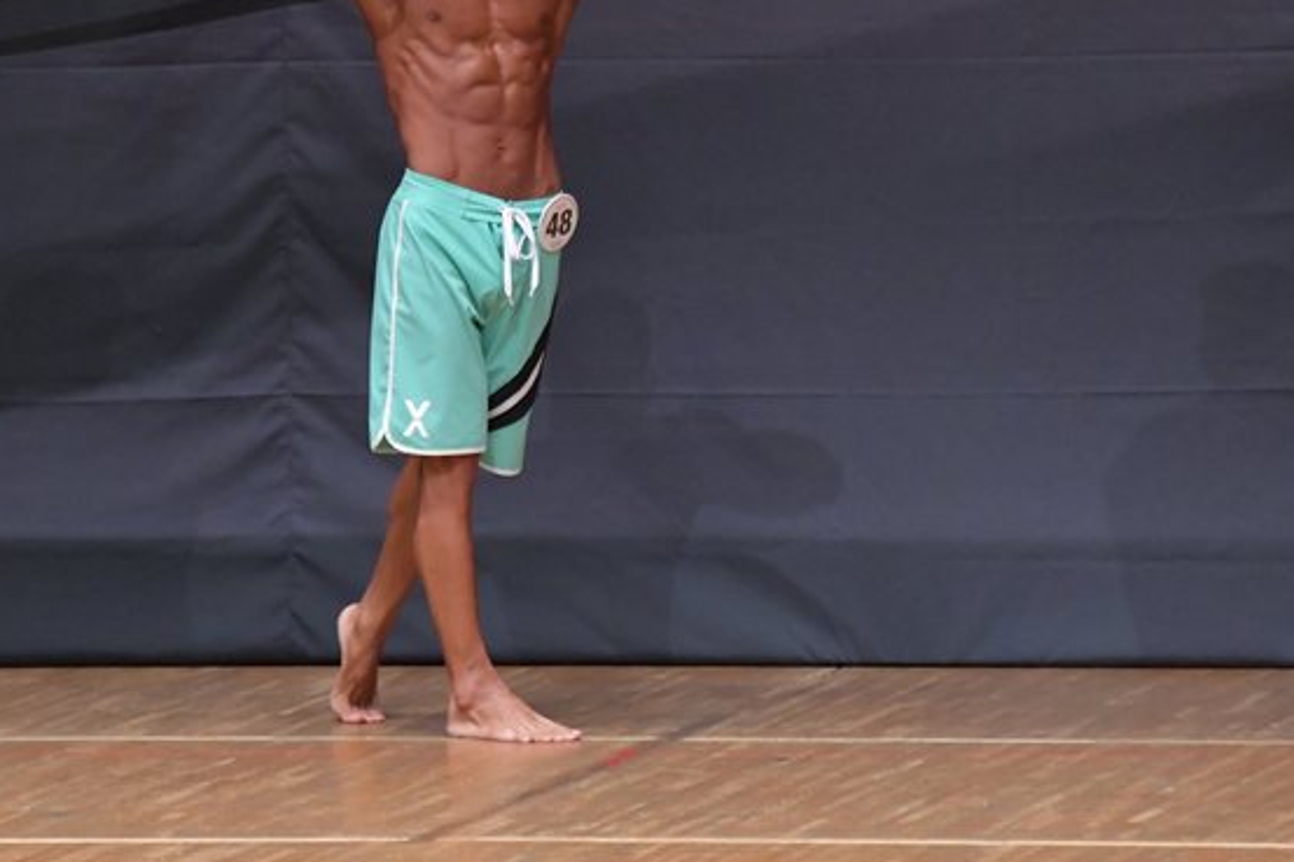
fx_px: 15846
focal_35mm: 441
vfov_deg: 3.1
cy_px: 285
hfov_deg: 4.7
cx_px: 431
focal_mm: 210
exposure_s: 1/400
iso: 6400
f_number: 5.6
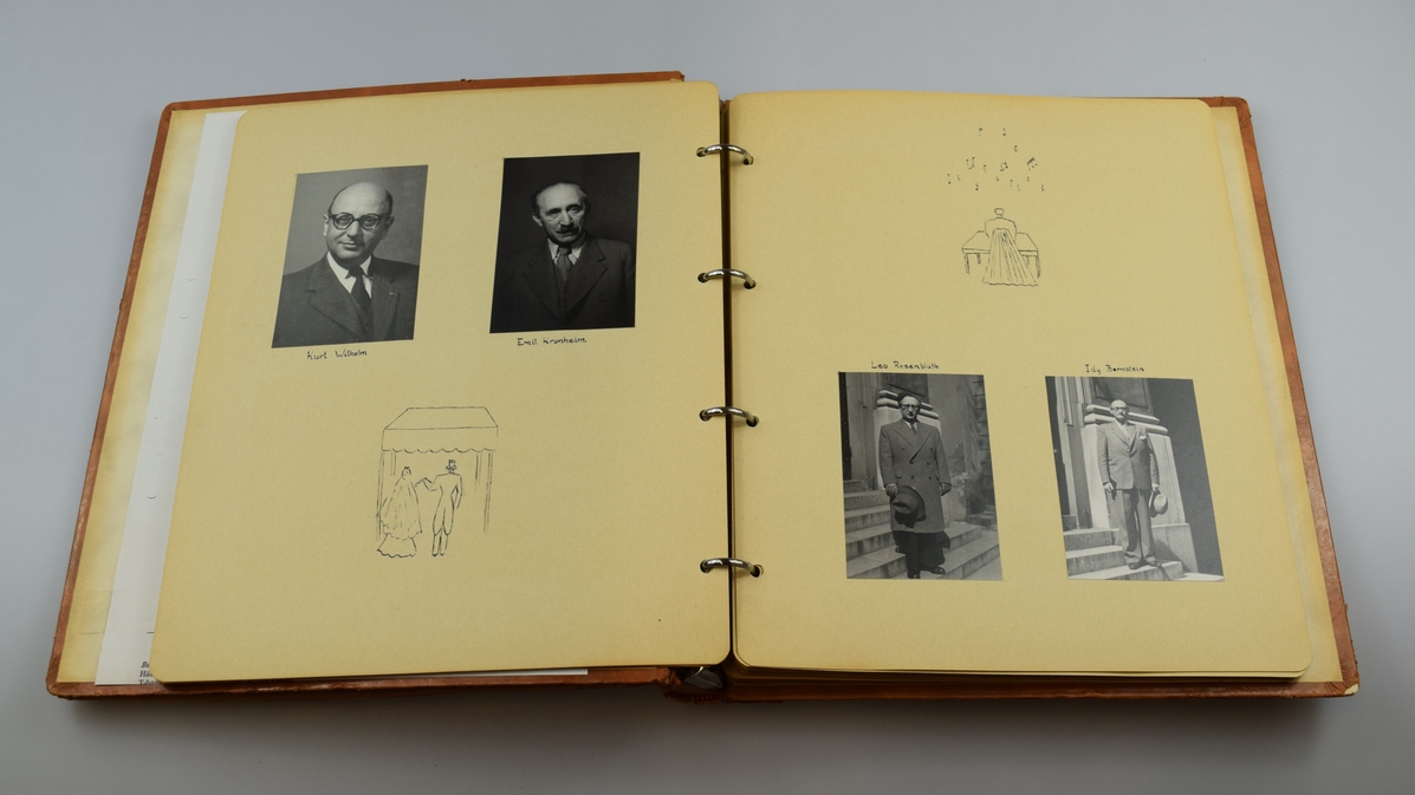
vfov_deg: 28.0
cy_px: 360
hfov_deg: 47.8
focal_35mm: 43
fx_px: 1595
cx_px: 707
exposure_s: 1/250
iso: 400
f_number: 8
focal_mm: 27
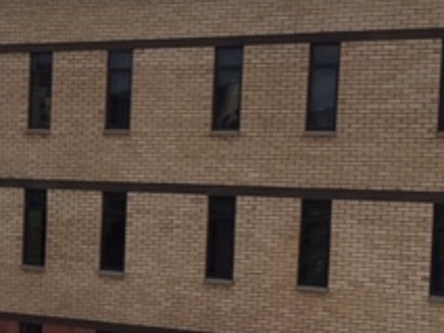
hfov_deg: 21.1
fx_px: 1117
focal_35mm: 87
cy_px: 212
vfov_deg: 17.0
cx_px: -79
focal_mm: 4.15
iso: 32
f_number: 2.2
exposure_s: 1/2825
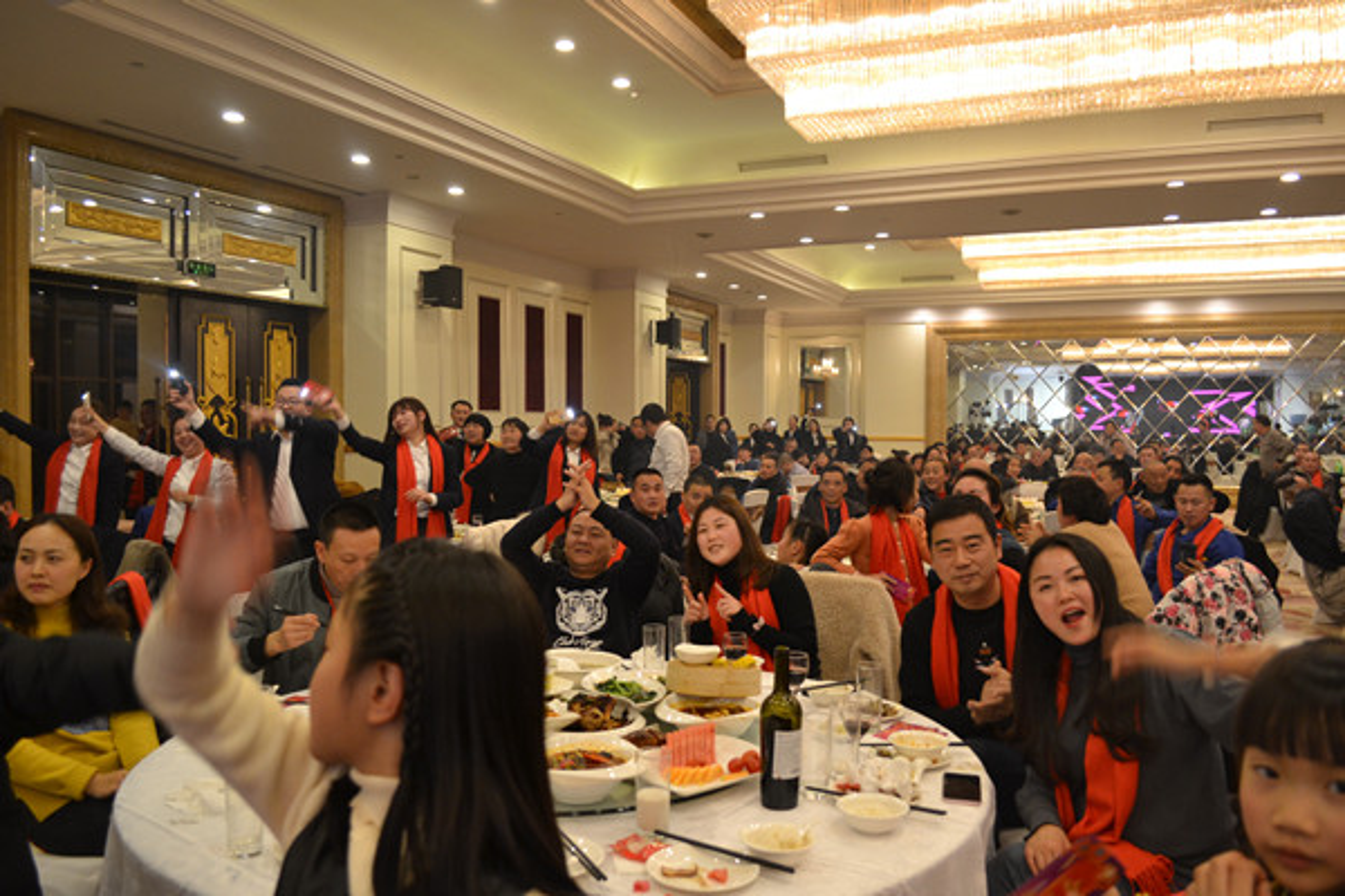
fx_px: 1009
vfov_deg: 47.9
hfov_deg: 67.4
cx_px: 672
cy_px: 448
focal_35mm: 27
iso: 800
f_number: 3.5
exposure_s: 1/60
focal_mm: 18
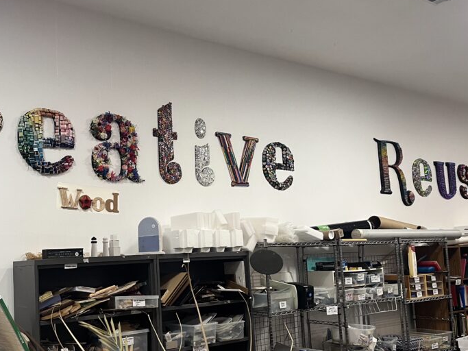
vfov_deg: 36.6
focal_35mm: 39
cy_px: 220
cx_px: 157
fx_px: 527
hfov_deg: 47.1
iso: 160
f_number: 1.6
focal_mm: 5.1
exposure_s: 1/60
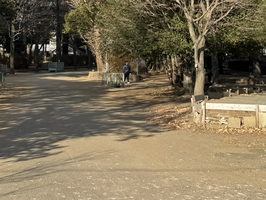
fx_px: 577
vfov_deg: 18.8
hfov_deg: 25.8
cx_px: 82
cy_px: -26
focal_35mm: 75
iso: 80
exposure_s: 1/1151
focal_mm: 6.76
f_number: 1.78
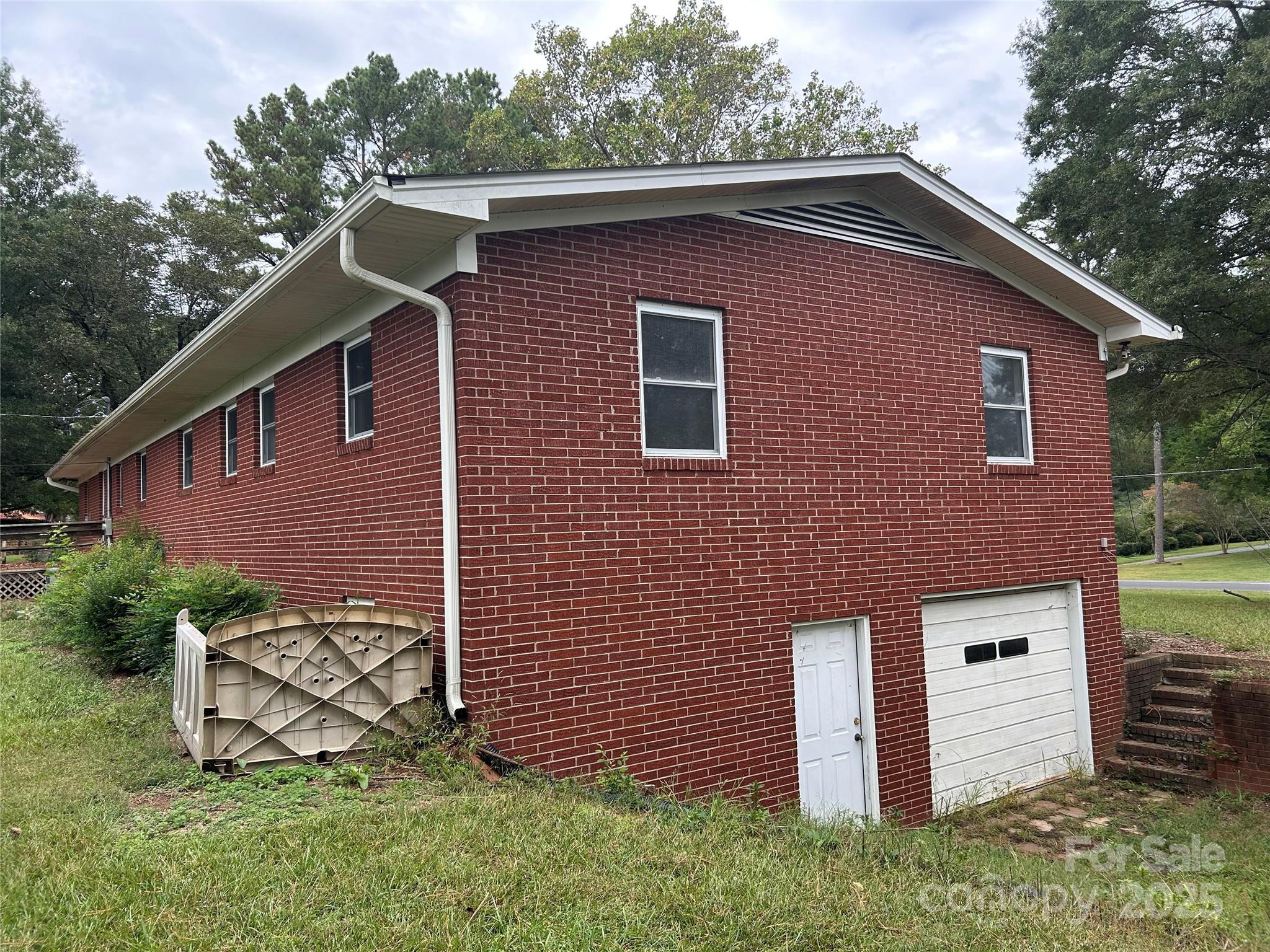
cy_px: 476
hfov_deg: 67.3
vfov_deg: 53.1
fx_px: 954
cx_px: 635
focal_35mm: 26
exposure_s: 1/718
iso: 50
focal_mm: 5.7
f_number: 1.5
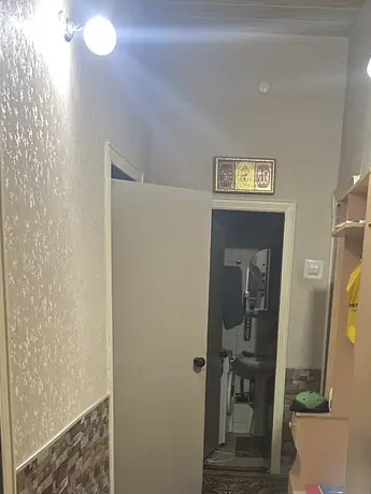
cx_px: 234
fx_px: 672
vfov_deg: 37.6
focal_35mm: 47
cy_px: 450
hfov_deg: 30.7
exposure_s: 1/50
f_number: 1.78
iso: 320
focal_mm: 6.86
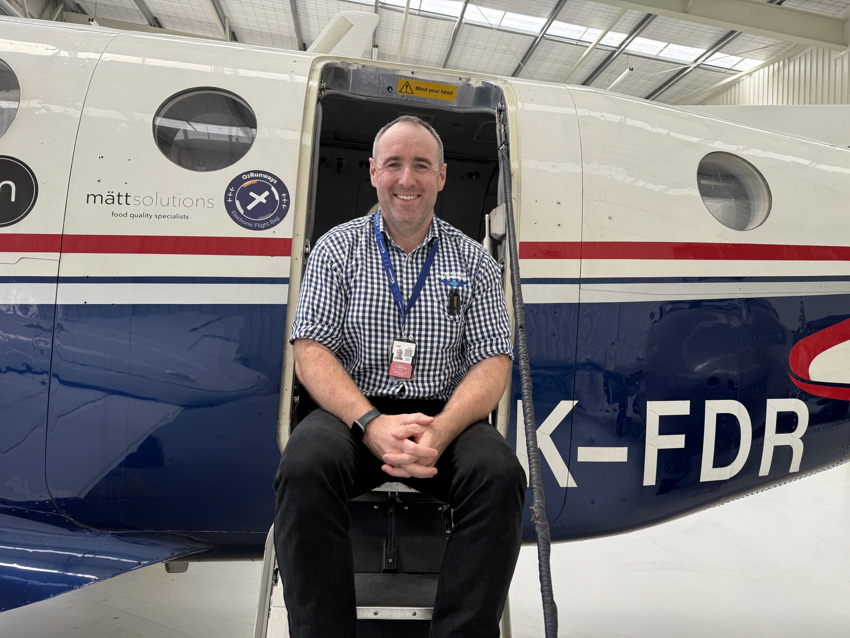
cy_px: 319
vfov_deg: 56.8
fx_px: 589
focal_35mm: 24
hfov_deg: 71.6
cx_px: 425
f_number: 1.78
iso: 80
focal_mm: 6.76
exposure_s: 1/440
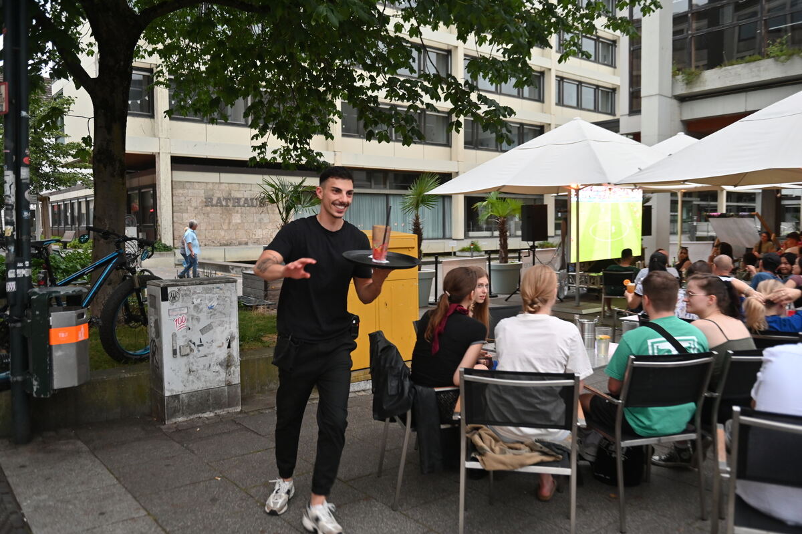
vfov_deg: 46.4
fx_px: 623
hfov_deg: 65.5
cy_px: 267
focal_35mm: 28
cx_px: 401
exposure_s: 1/100
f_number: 2.8
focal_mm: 28
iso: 1250
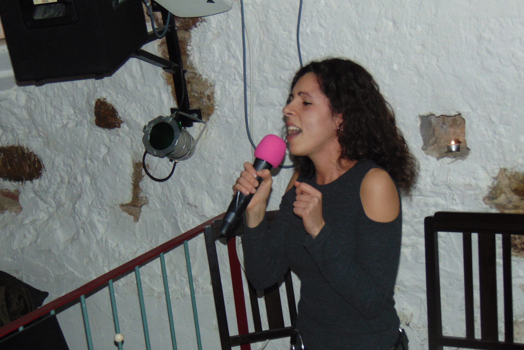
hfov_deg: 23.9
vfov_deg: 16.1
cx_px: 238
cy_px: 218
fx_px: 1237
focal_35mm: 85
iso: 200
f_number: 3.7
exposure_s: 1/60
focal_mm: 12.8
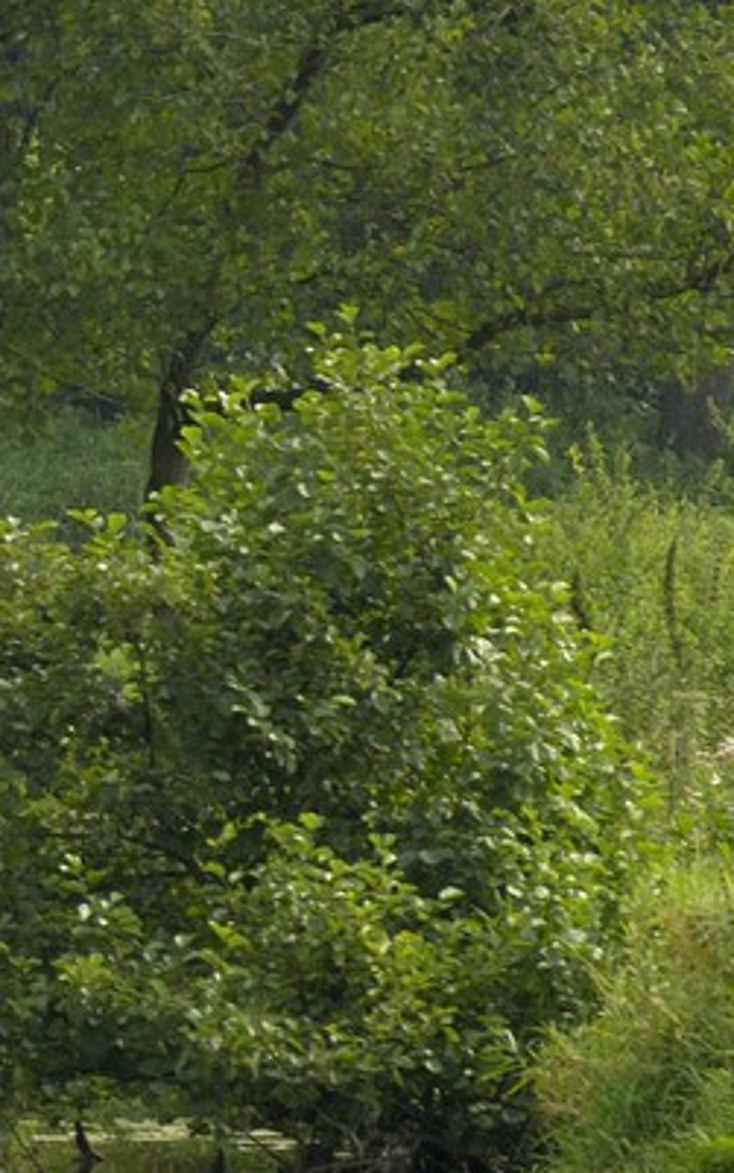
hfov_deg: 1.3
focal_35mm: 1036
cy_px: 418
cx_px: -1582
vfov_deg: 2.0
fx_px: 33123
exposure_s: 1/250
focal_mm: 170
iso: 100
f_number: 4.5
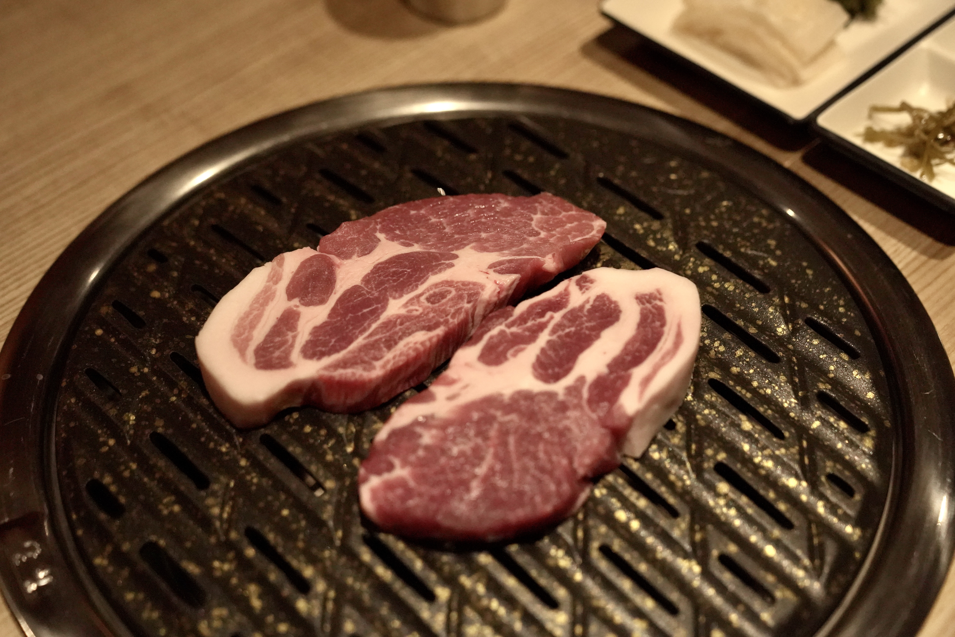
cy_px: 318
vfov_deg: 27.0
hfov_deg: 39.6
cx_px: 478
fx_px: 1326
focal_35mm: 50
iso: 10000
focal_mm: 50
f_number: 2.8
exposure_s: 1/2500
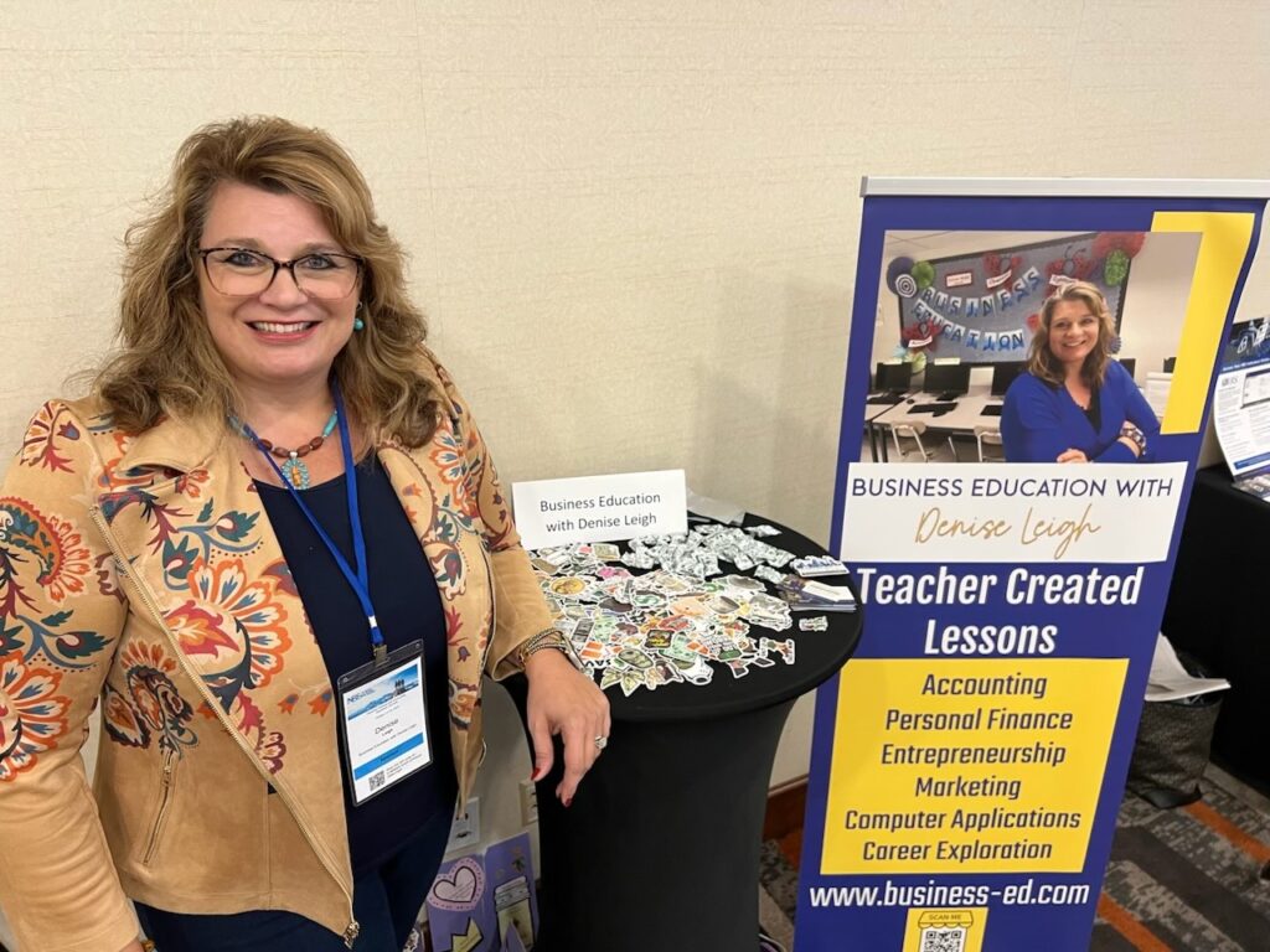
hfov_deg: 67.3
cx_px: 635
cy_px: 476
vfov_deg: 53.1
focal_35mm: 26
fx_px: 954
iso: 125
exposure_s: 1/60
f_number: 1.5
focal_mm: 5.7
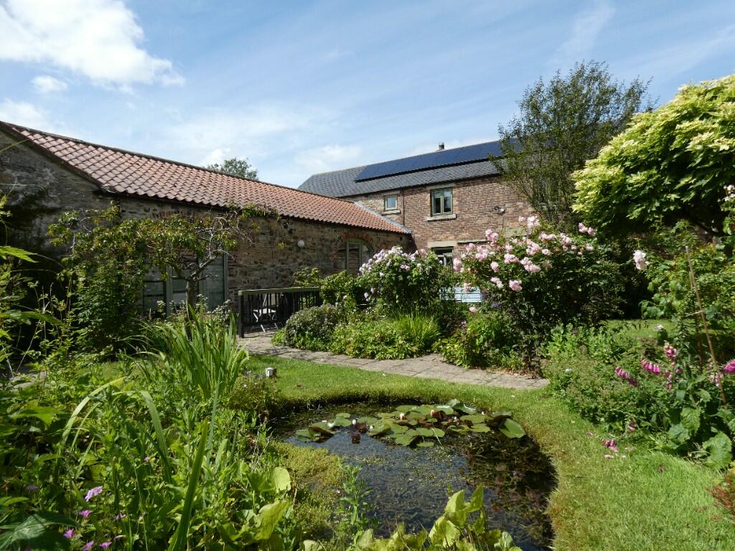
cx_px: 368
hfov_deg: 81.7
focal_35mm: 20
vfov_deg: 66.0
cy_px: 276
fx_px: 425
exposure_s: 1/1000
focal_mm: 3.6
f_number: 3.2
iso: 80
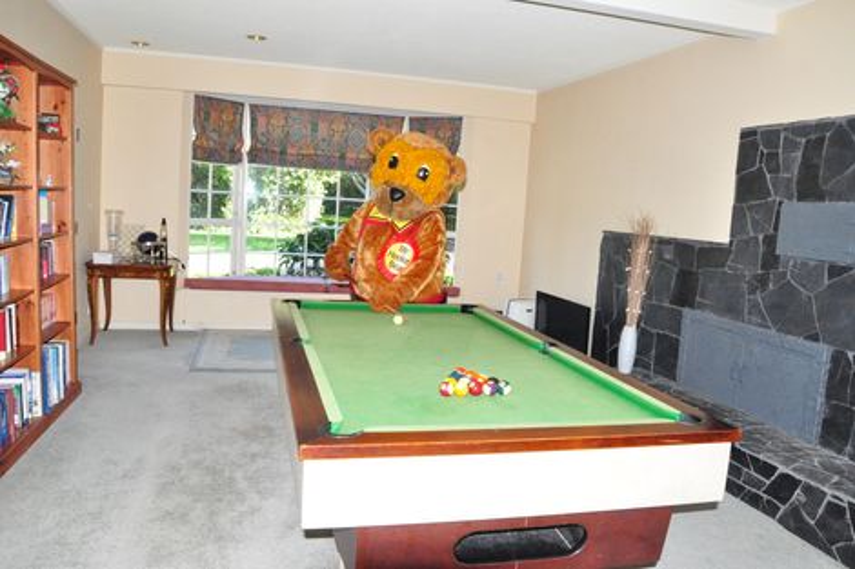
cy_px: 284
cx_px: 428
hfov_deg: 67.4
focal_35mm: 27
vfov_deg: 47.9
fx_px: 641
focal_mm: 18
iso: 3200
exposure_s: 1/200
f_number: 10
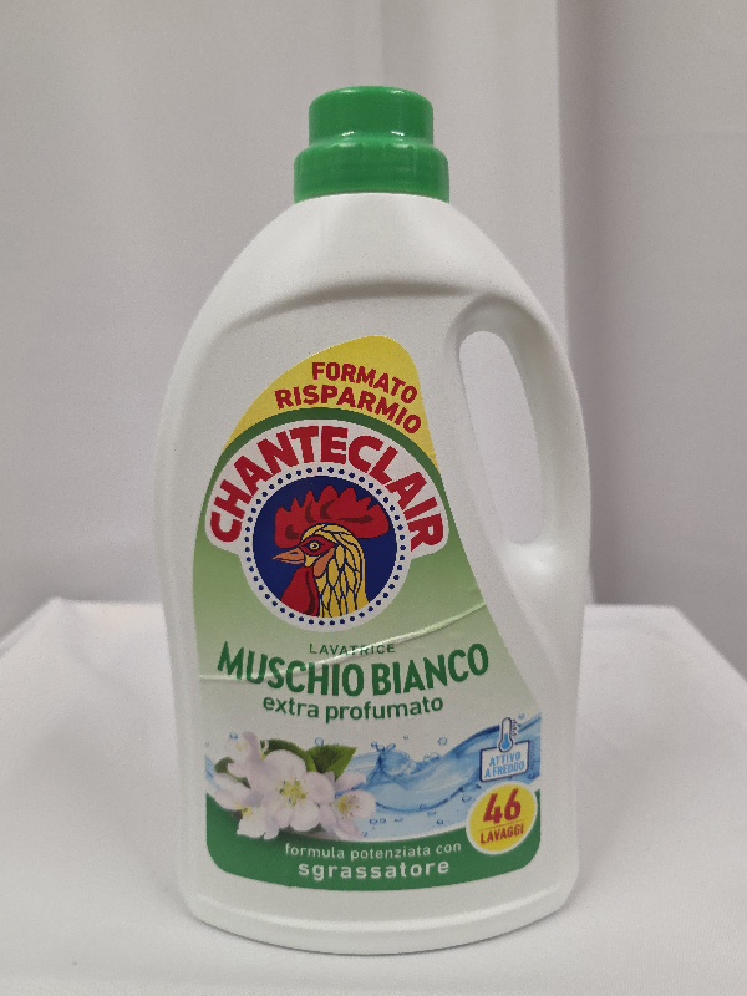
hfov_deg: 58.9
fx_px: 662
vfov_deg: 73.9
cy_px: 498
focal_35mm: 23
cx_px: 374
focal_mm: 6.3
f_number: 1.7
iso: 320
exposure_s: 1/101
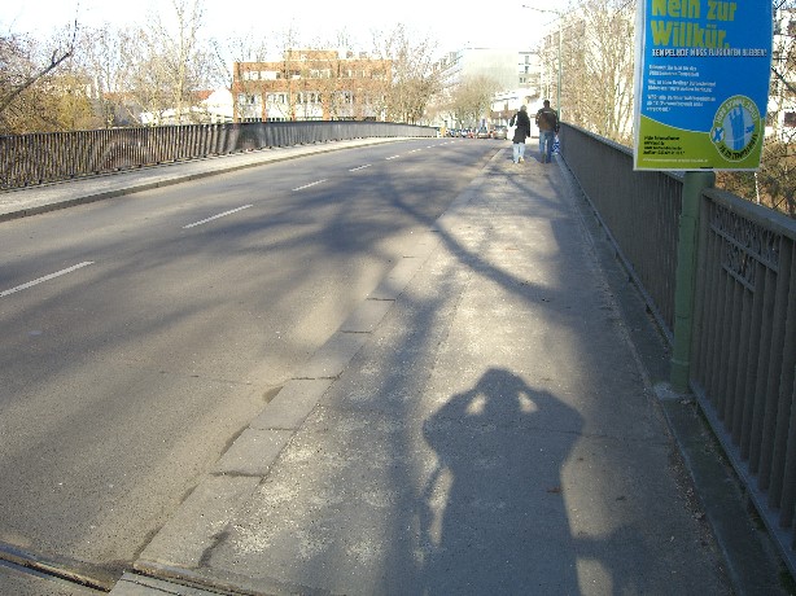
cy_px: 298
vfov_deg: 37.7
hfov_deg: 49.0
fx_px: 873
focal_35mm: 38
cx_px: 398
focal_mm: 7.9
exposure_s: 1/320
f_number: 2.8
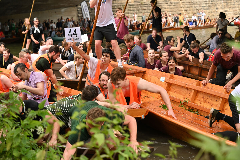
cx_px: 120
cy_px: 80
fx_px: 467
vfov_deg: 19.5
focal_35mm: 70
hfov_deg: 28.8
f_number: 3.5
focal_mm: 70
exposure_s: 1/1250
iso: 400
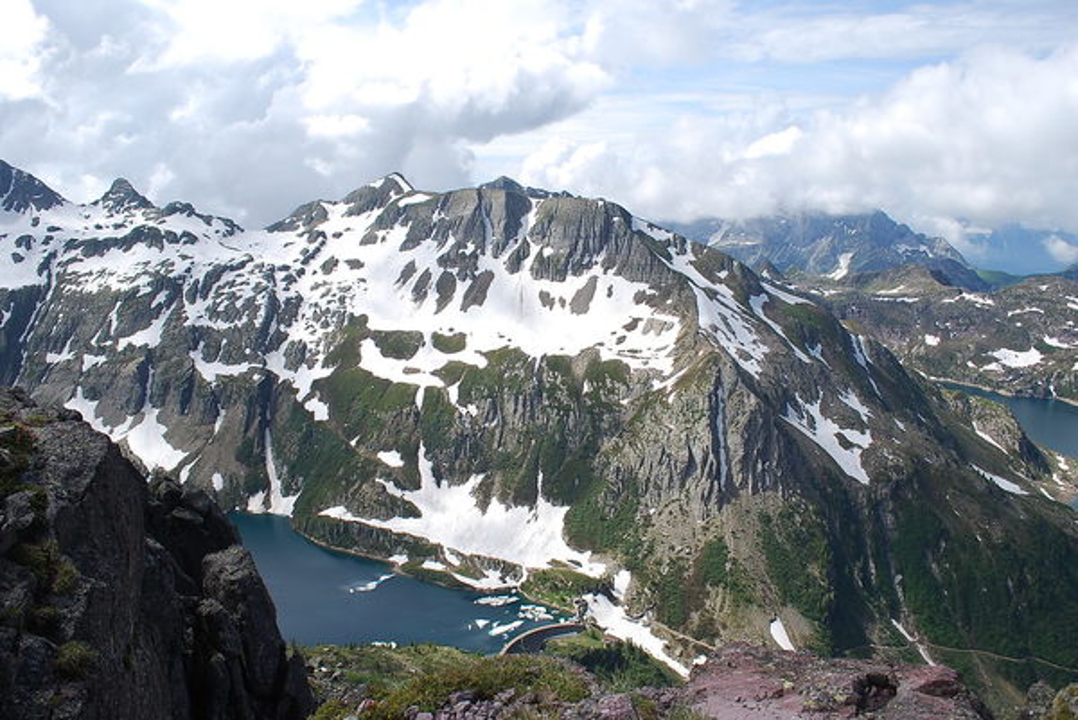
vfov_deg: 48.0
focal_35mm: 27
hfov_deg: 67.3
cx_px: 539
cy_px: 360
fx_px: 809
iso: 100
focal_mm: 18
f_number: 8
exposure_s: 1/250
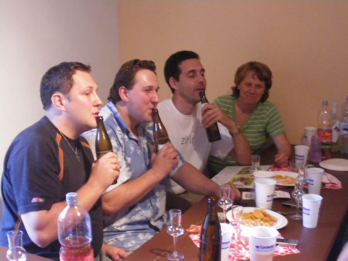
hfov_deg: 37.5
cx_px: 174
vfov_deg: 28.6
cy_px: 130
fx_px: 513
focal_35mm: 51
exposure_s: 1/6
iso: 800
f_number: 4.4
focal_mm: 9
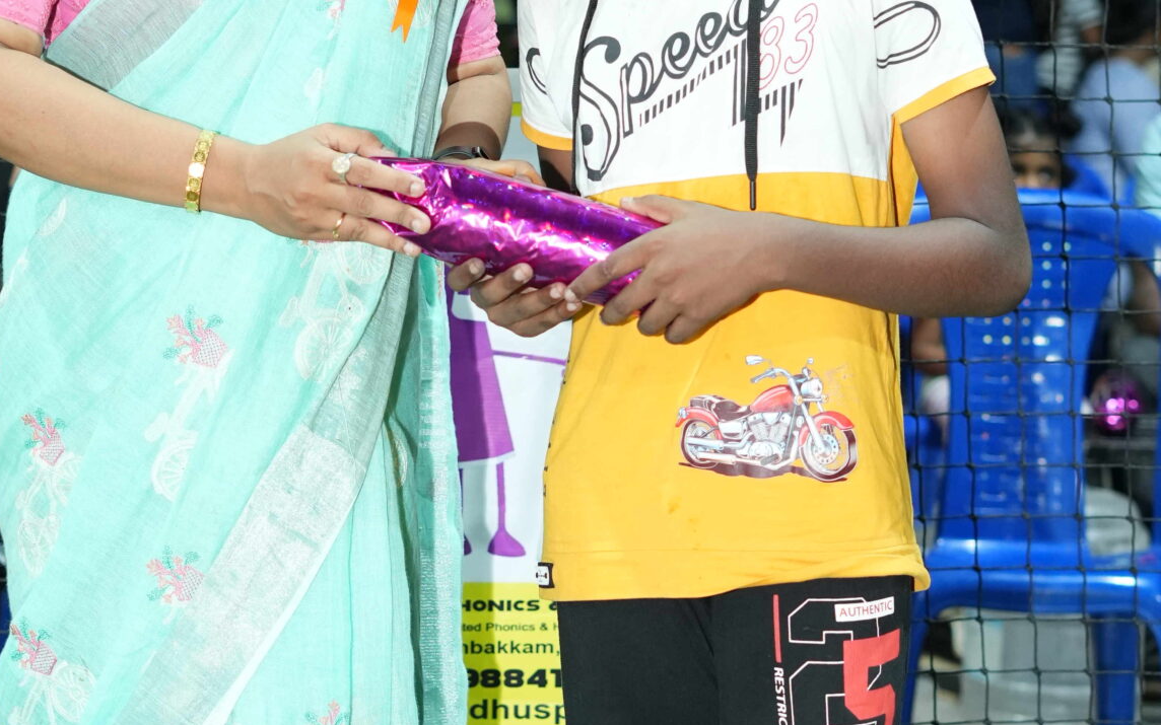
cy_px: 292
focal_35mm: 114
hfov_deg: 18.3
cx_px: 420
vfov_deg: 11.5
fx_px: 3607
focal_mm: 50
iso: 2000
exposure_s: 1/160
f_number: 2.8
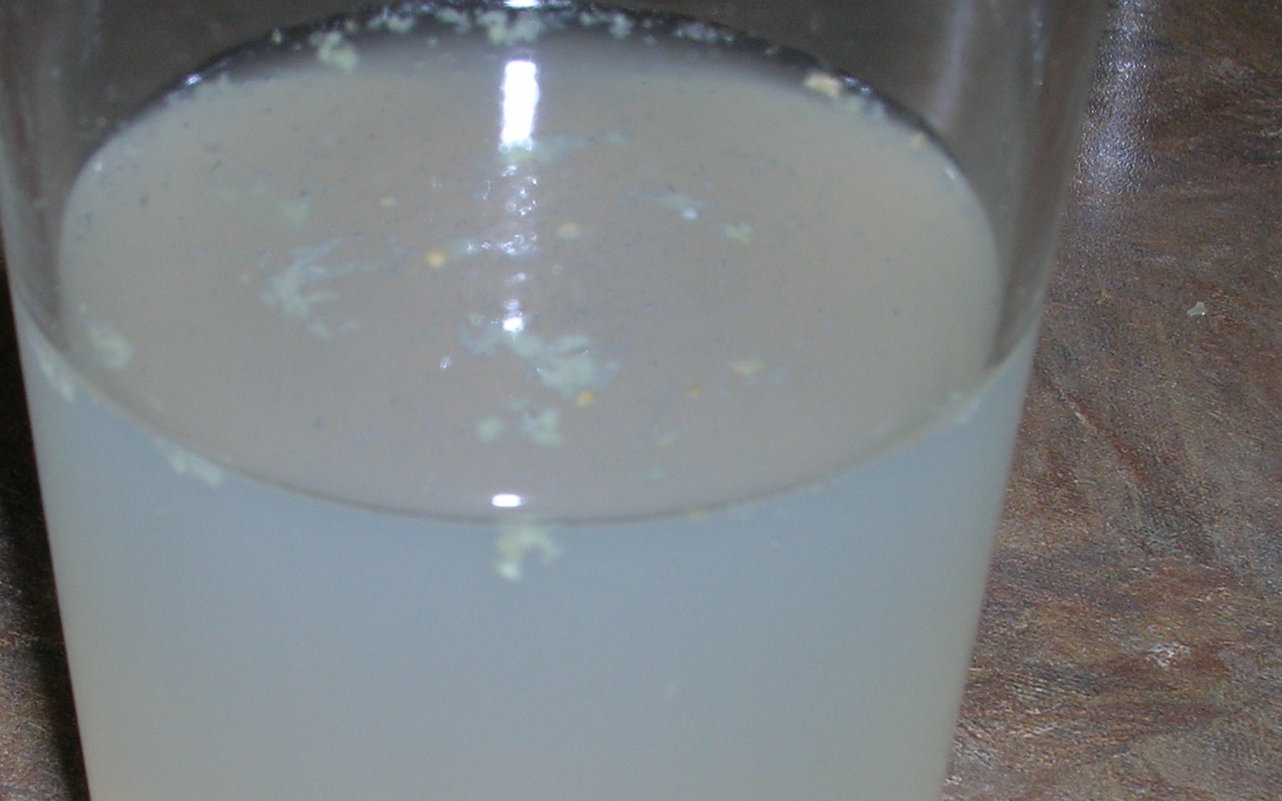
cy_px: 663
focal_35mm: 75
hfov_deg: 27.4
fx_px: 2621
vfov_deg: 17.2
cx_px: 510
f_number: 5.4
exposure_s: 1/60.1
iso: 50
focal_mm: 7.7
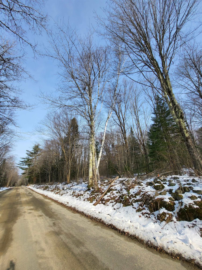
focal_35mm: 13
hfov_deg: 89.9
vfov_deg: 106.2
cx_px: 101
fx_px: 101
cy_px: 135
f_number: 2.2
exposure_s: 1/773
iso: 32
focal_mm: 1.74
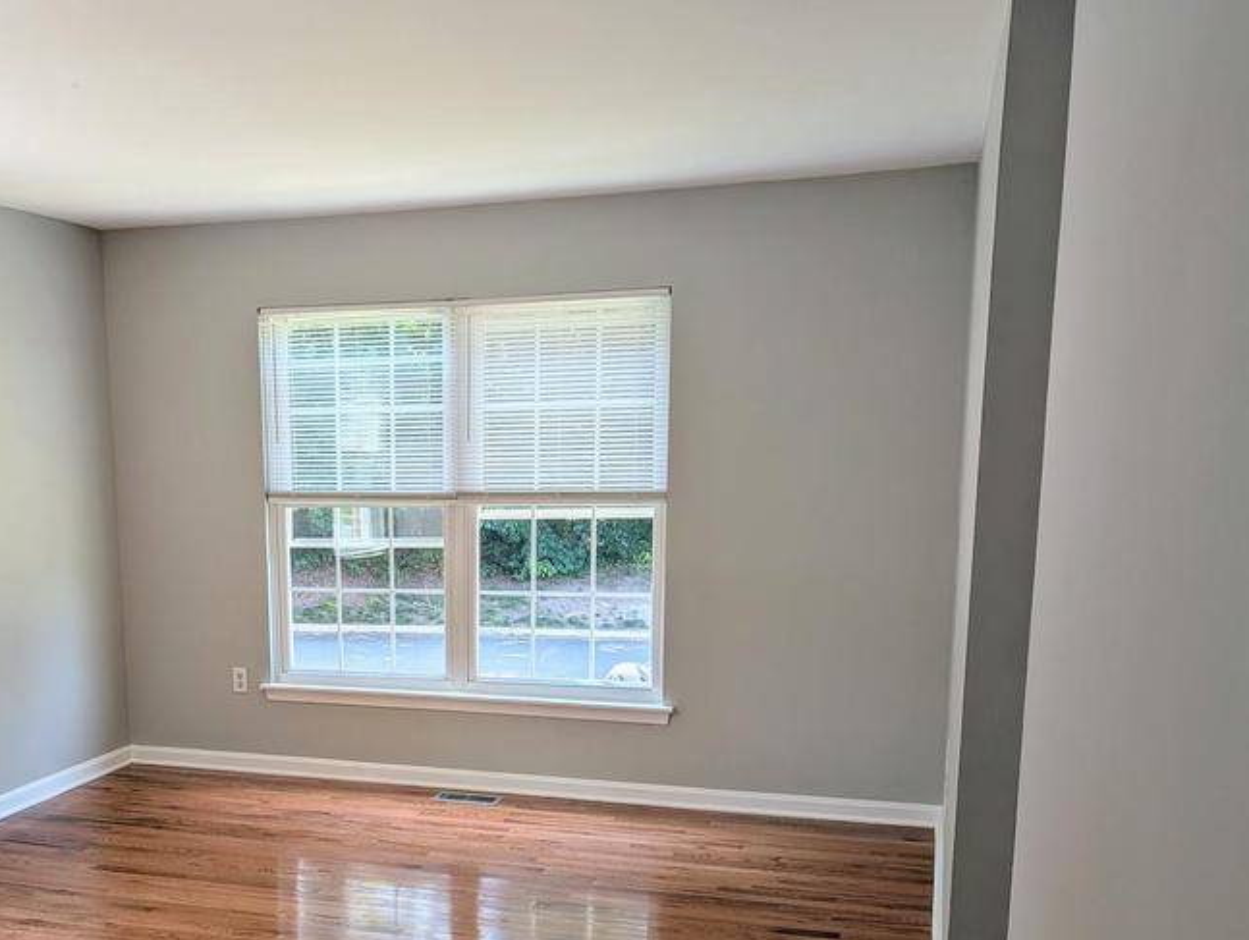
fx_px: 1373
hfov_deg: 47.7
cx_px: 365
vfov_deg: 36.9
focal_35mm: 38
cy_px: 711
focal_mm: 6.9
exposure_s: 1/827
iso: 23
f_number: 1.68
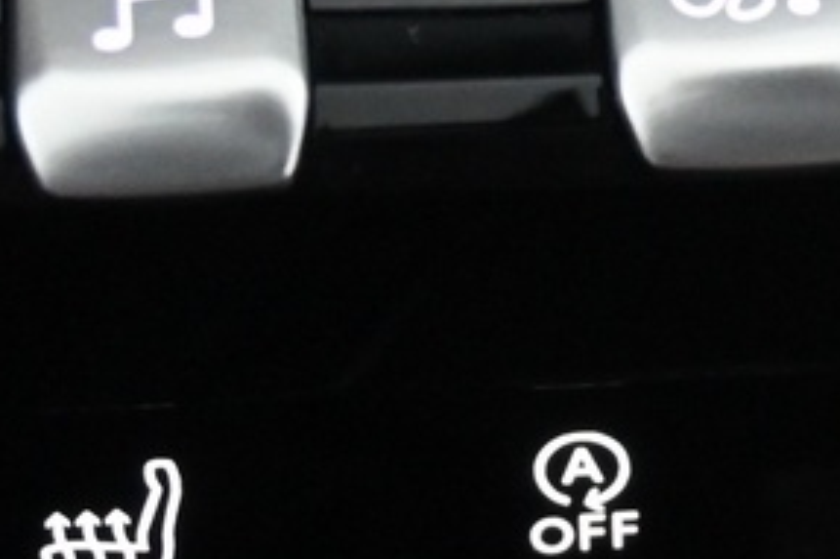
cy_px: 290
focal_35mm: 246
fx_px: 5732
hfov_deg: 8.1
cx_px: 1455
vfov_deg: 5.6
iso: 3200
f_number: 4.8
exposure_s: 1/50
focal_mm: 29
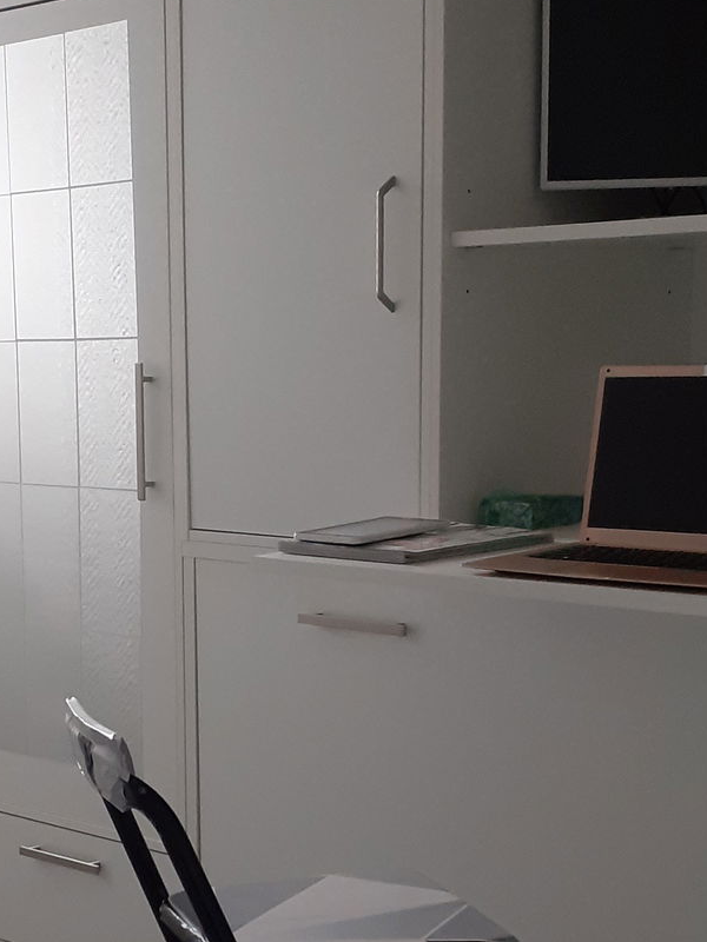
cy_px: 664
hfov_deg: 20.3
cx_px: 212
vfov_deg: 26.8
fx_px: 1961
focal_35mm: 72
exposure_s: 1/60
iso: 160
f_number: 1.9
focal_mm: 3.6
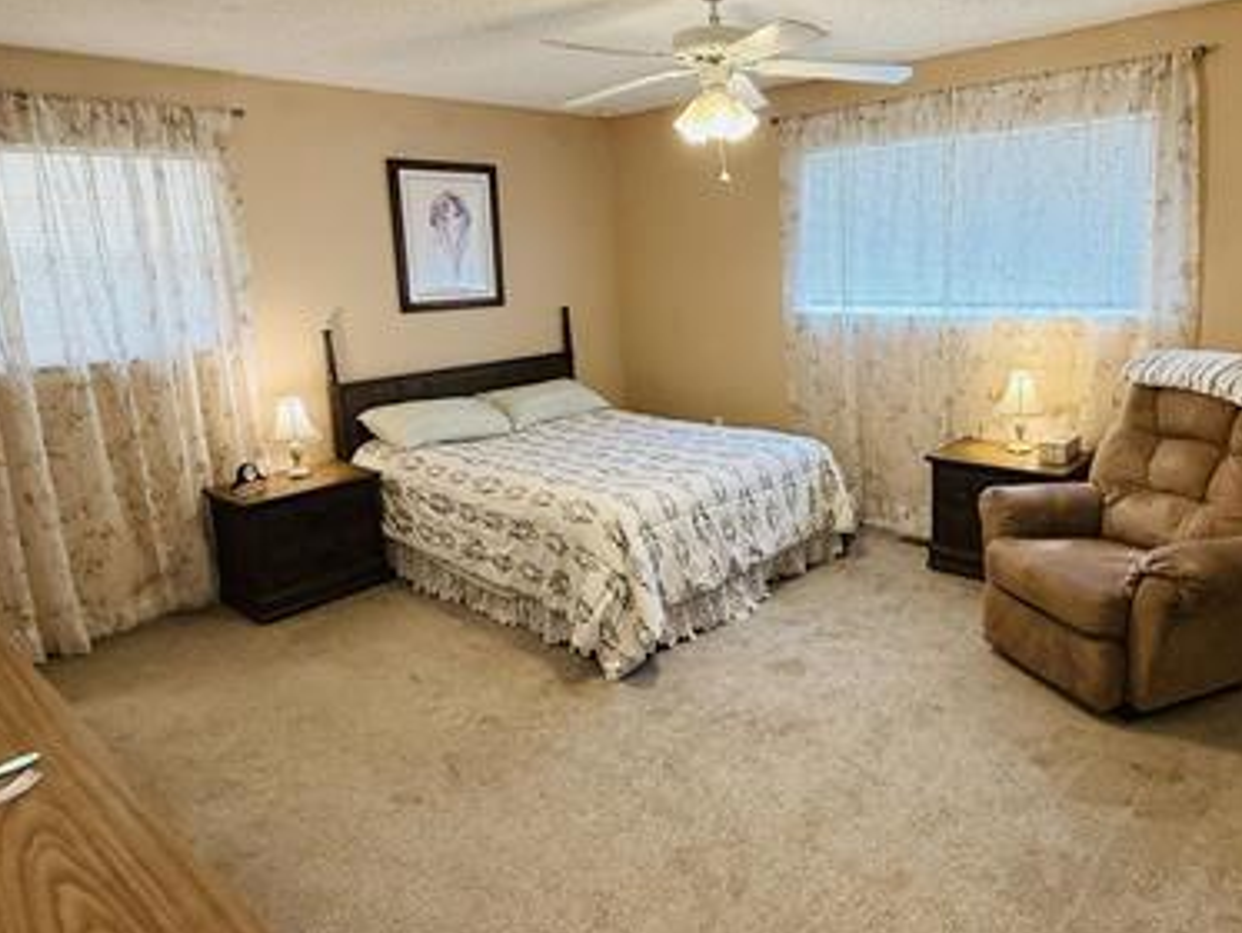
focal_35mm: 24
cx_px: 726
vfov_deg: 56.7
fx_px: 861
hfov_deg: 71.0
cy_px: 413
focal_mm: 2.22
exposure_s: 1/120
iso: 250
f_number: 2.2
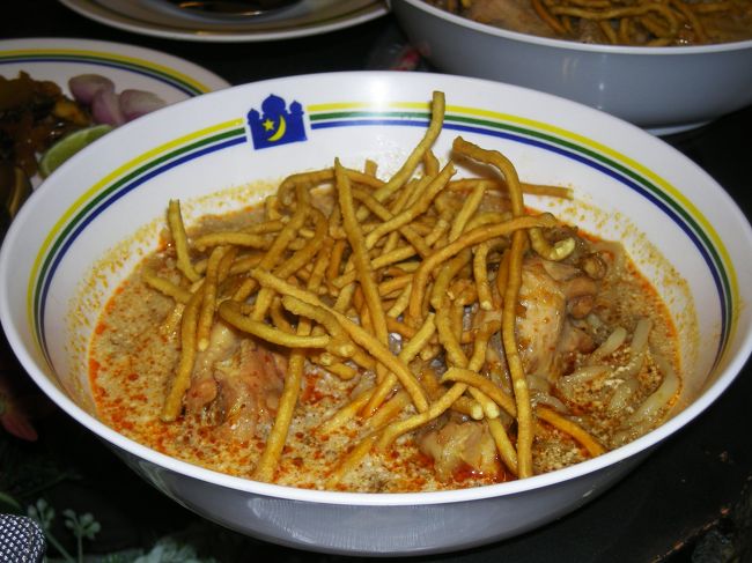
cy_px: 282
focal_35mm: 76
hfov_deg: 25.7
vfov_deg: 19.4
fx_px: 1650
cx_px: 376
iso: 50
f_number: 3.9
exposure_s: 1/30
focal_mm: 12.3
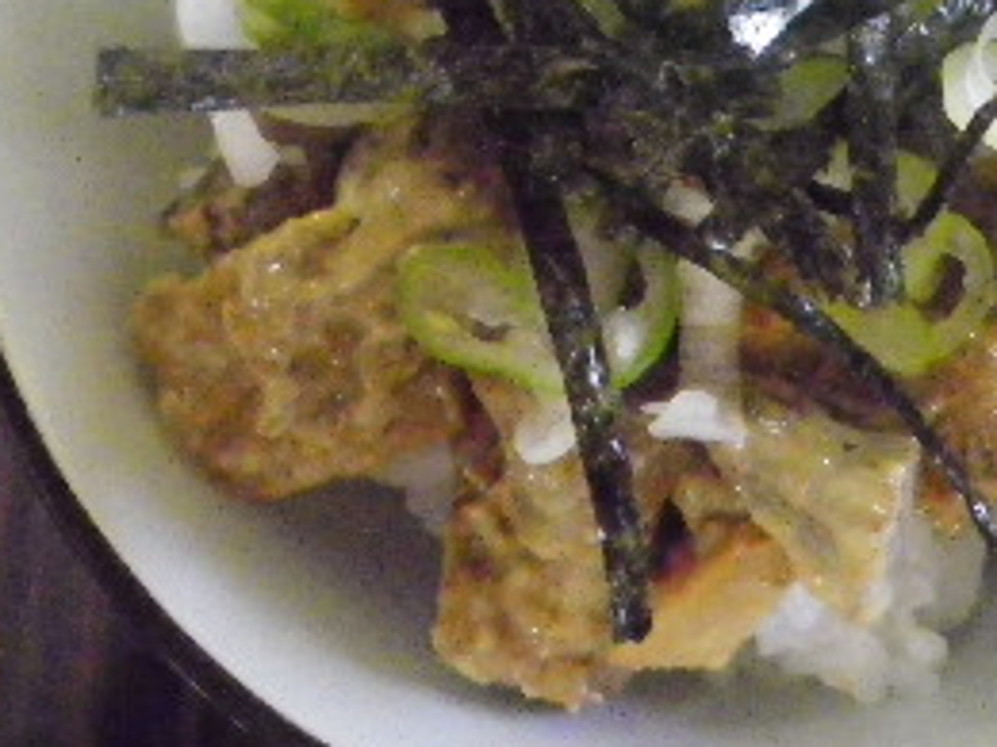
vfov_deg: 20.8
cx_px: 809
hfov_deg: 27.6
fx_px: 1987
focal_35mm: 69
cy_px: 65
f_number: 2.6
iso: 800
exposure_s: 1/50
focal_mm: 4.9
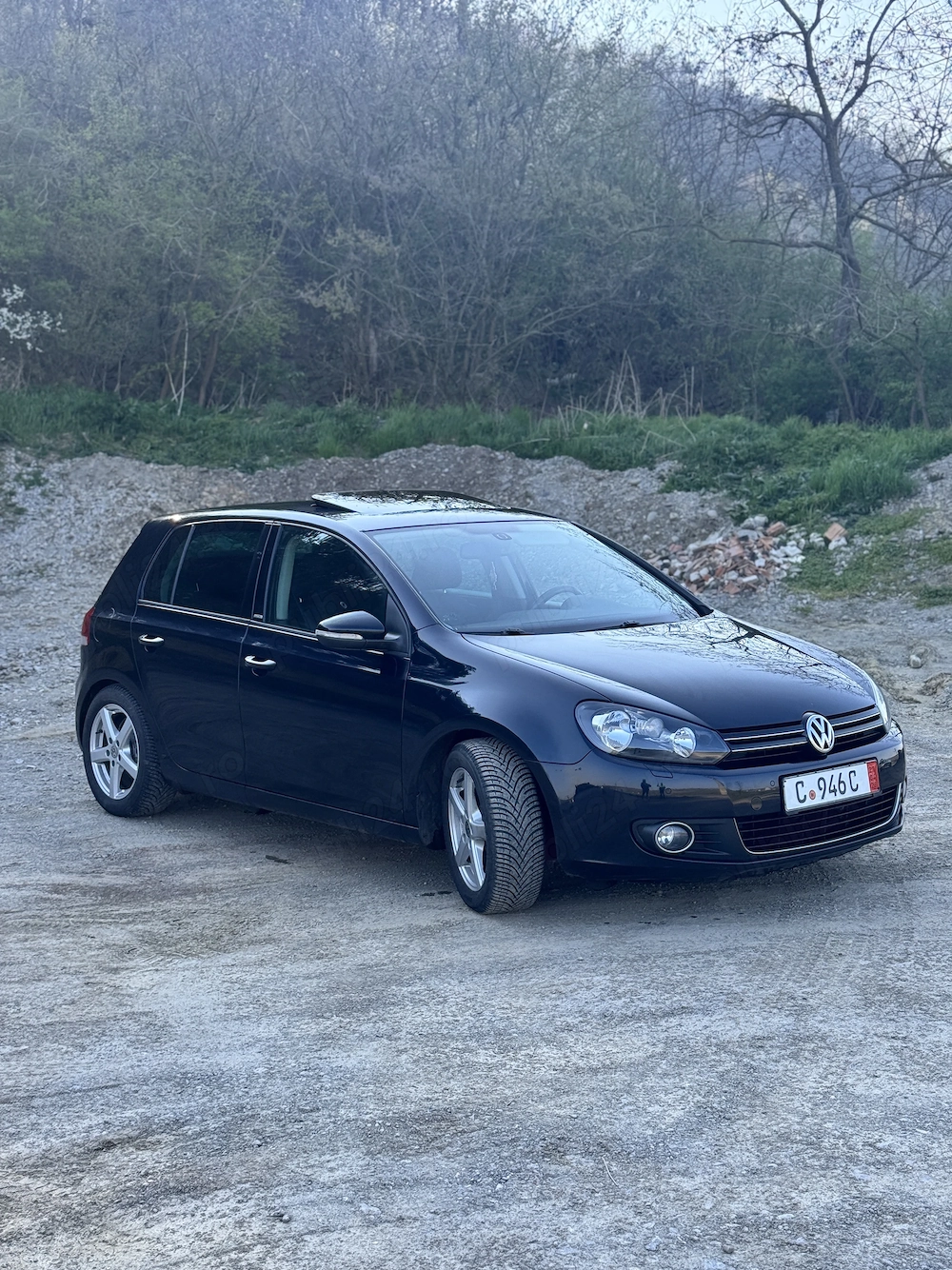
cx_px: 476
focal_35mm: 48
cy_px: 635
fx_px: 1761
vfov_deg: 39.7
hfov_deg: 30.3
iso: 64
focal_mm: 6.76
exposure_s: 1/876
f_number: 1.78
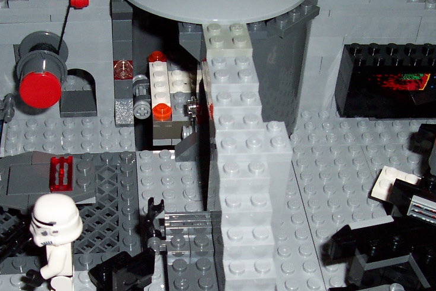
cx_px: 195
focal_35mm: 63
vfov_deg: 21.4
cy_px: 225
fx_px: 763
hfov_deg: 31.9
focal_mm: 5.6
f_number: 2.8
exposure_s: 1/60
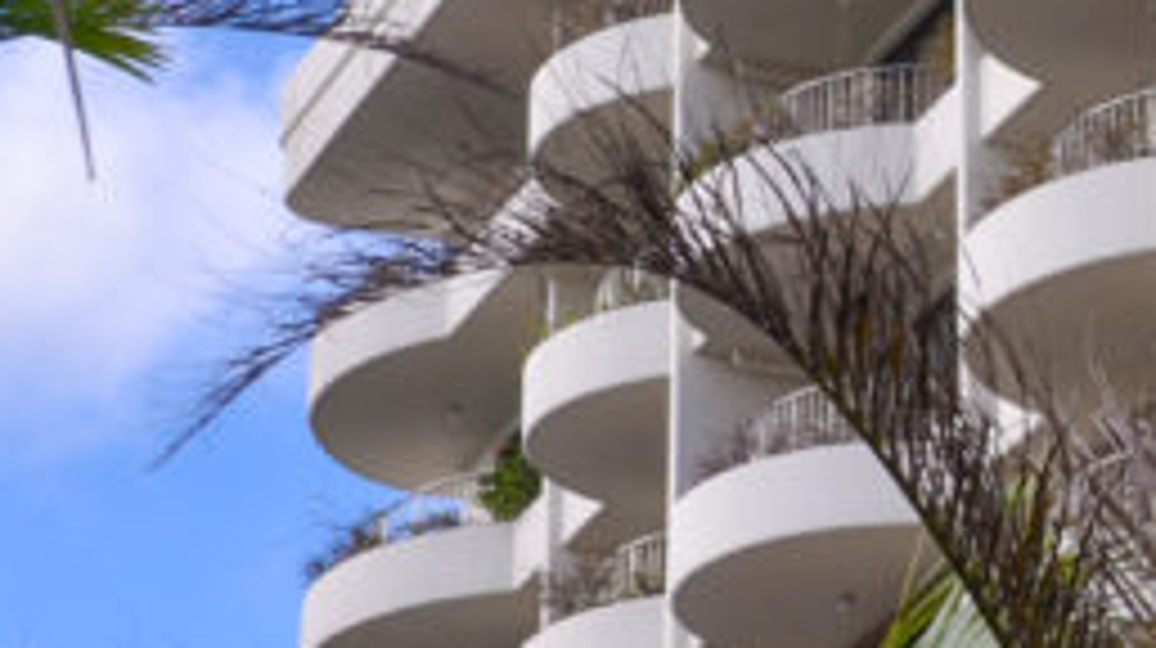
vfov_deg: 6.4
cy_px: -25
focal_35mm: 188
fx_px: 5757
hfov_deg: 11.4
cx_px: 1160
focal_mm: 30
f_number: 7.1
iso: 100
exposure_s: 1/200
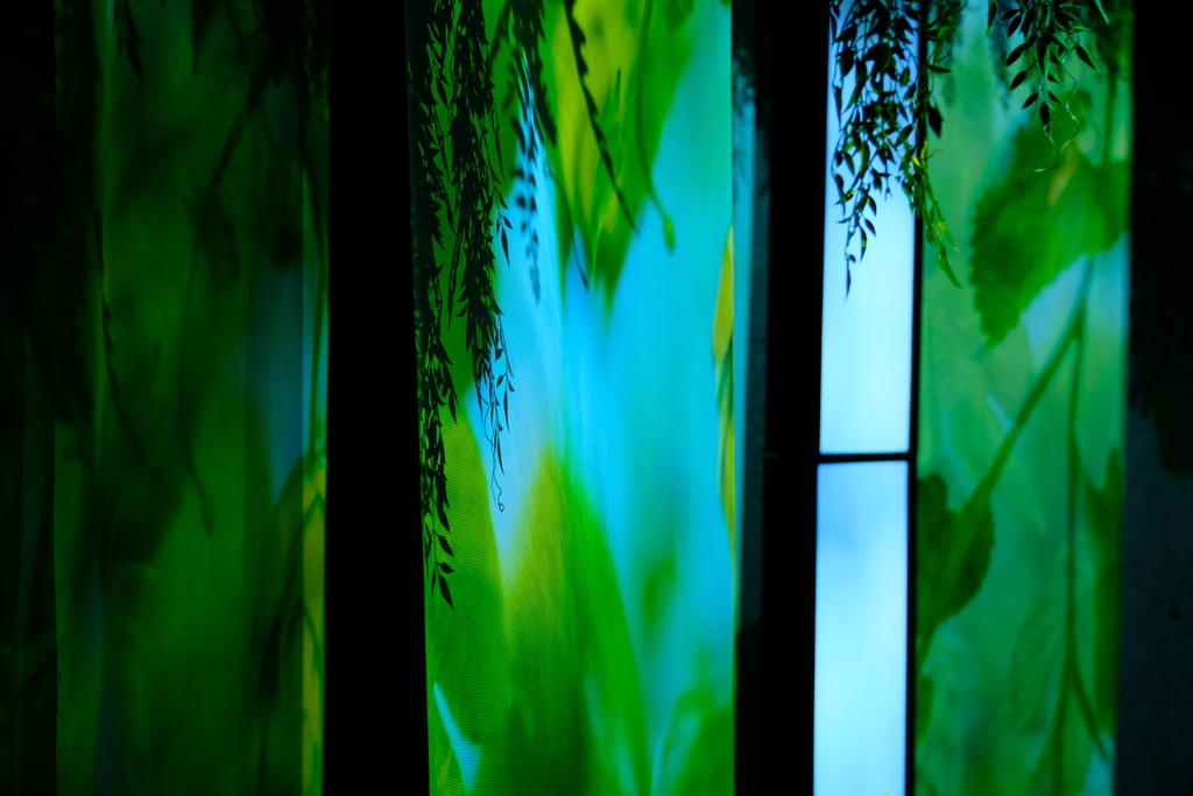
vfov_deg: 28.7
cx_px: 596
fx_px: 1558
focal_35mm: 47
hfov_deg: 41.9
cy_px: 398
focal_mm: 31
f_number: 2.8
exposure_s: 1/60
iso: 800
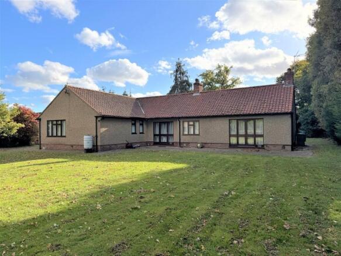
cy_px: 128
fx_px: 236
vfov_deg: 56.8
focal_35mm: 24
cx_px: 170
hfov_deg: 71.6
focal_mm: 6.76
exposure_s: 1/4673
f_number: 1.78
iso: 100
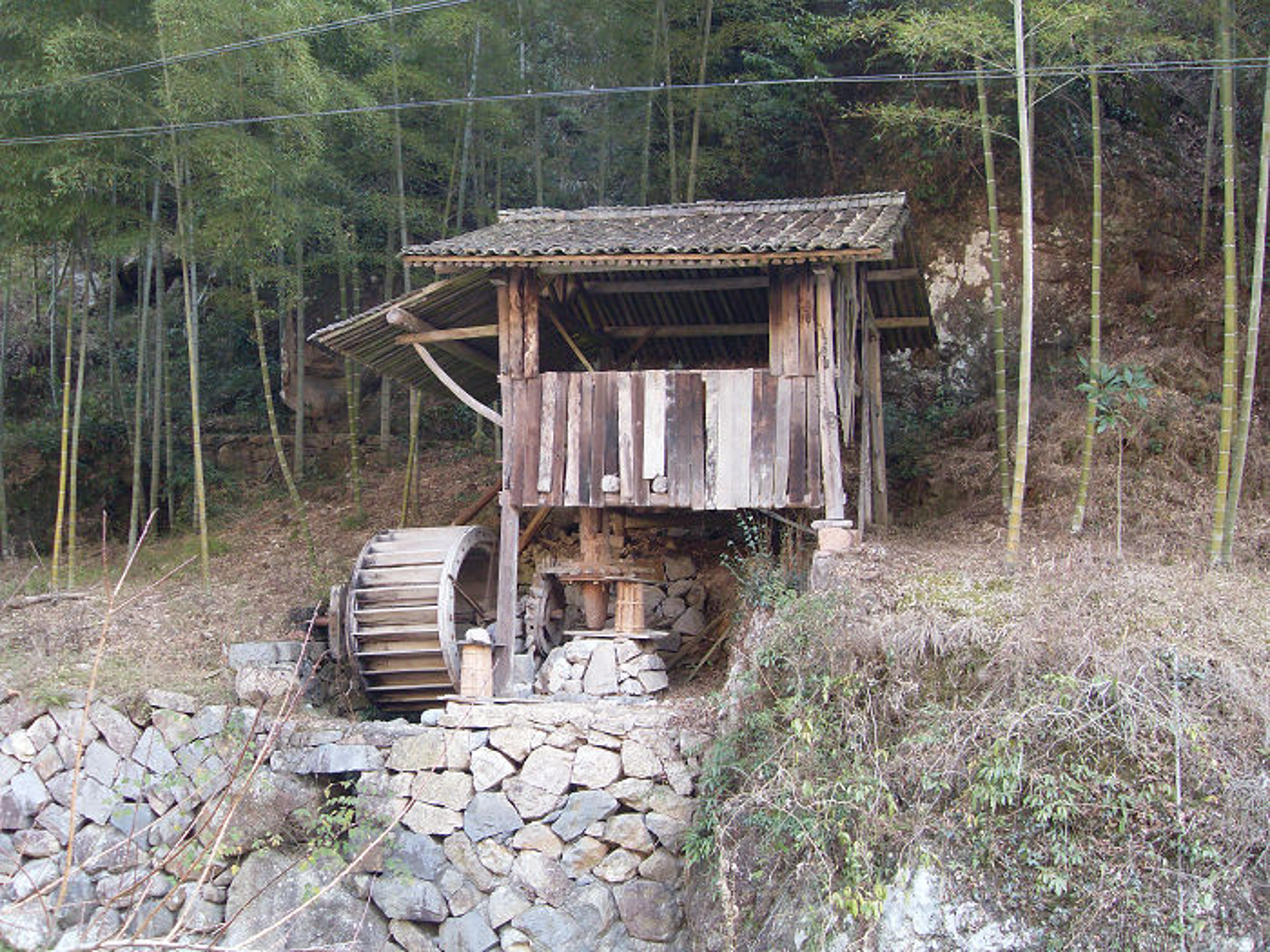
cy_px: 476
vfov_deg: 38.7
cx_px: 635
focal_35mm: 37
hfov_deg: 50.1
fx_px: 1357
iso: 160
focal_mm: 6.3
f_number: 2.8
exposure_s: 1/45
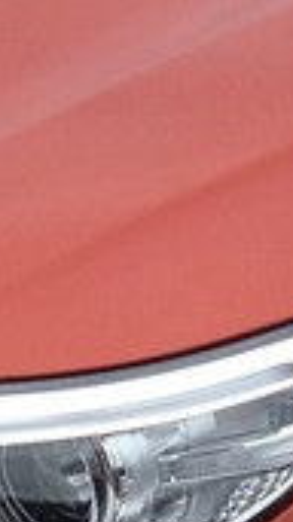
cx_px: 290
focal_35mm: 228
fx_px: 3154
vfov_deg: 9.5
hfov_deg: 5.3
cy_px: 237
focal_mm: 4.28
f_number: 2.4
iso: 50
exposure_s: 1/149
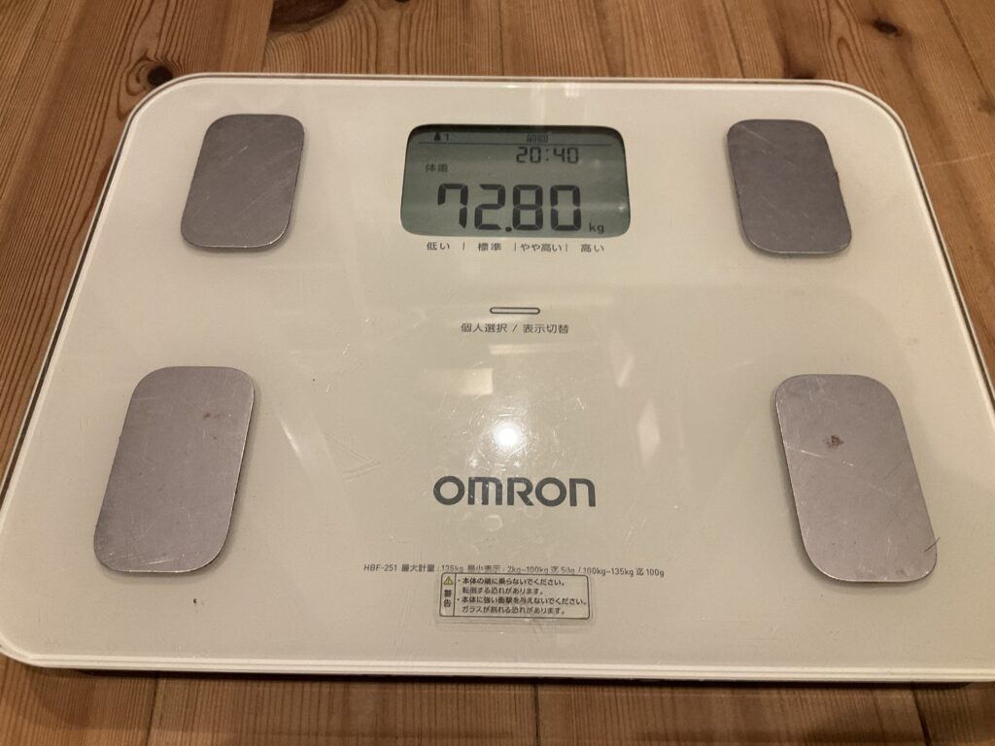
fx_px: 834
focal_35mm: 29
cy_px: 373
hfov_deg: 61.7
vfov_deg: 48.2
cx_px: 498
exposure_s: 1/60
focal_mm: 3
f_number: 1.8
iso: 200
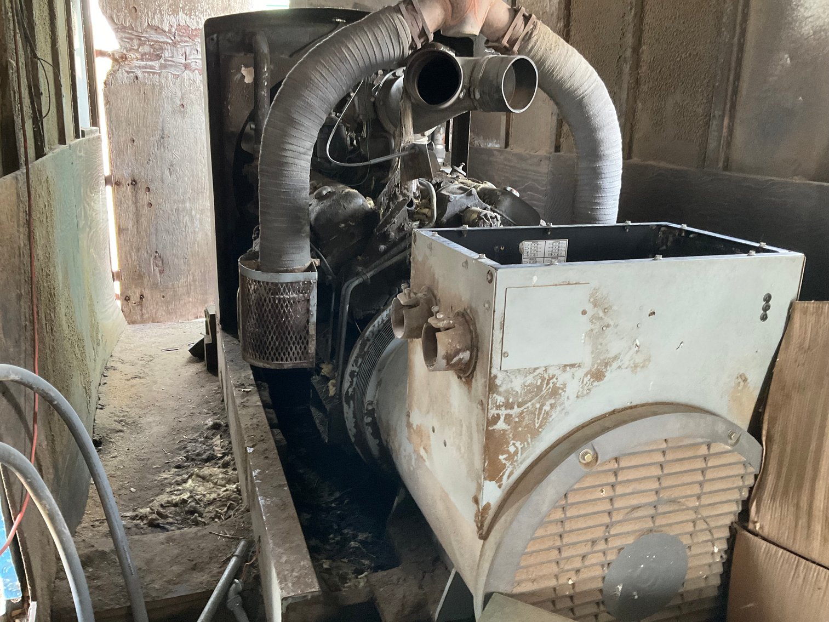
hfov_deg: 61.7
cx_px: 414
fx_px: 695
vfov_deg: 48.2
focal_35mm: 29
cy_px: 311
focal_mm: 3
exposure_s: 1/60
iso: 250
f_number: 1.8
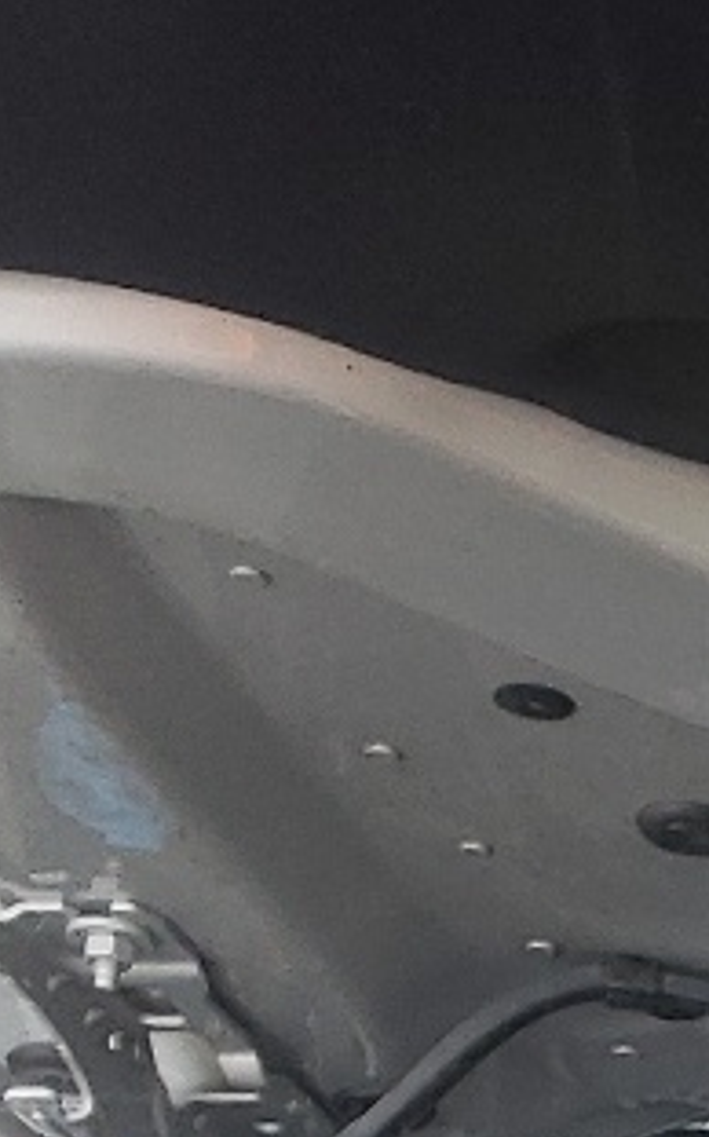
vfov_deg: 13.1
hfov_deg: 7.7
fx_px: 4396
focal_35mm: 142
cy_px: 2153
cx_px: 2295
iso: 88
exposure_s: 1/100
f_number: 1.5
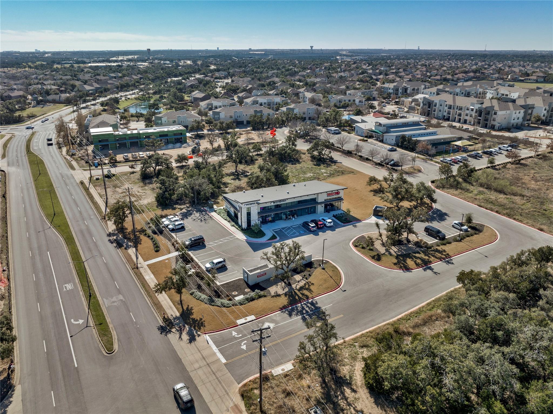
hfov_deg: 71.6
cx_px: 276
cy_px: 207
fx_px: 383
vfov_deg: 56.8
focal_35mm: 24
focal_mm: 12.29
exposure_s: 1/2000
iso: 100
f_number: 5
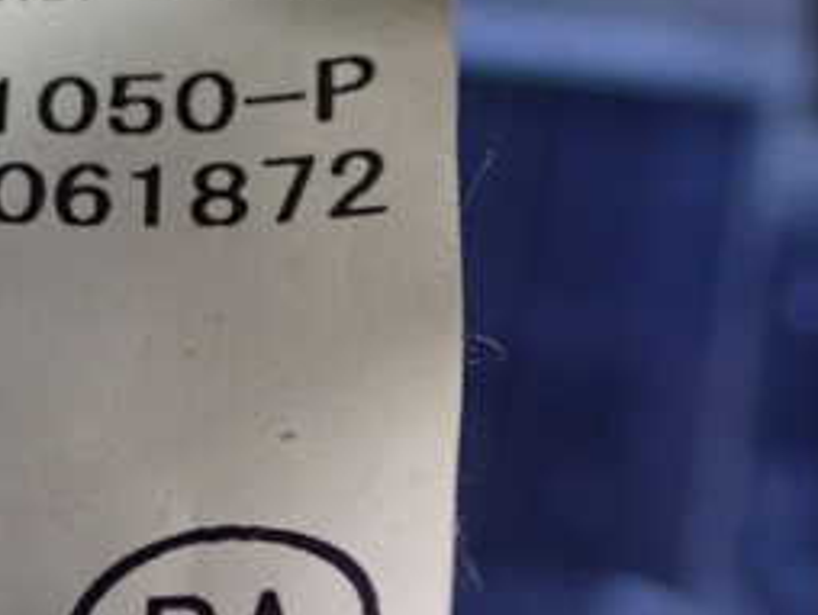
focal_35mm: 118
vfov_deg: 12.6
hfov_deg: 16.3
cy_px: 287
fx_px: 2791
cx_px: -42
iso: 800
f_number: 3.2
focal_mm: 9.01
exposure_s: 1/15
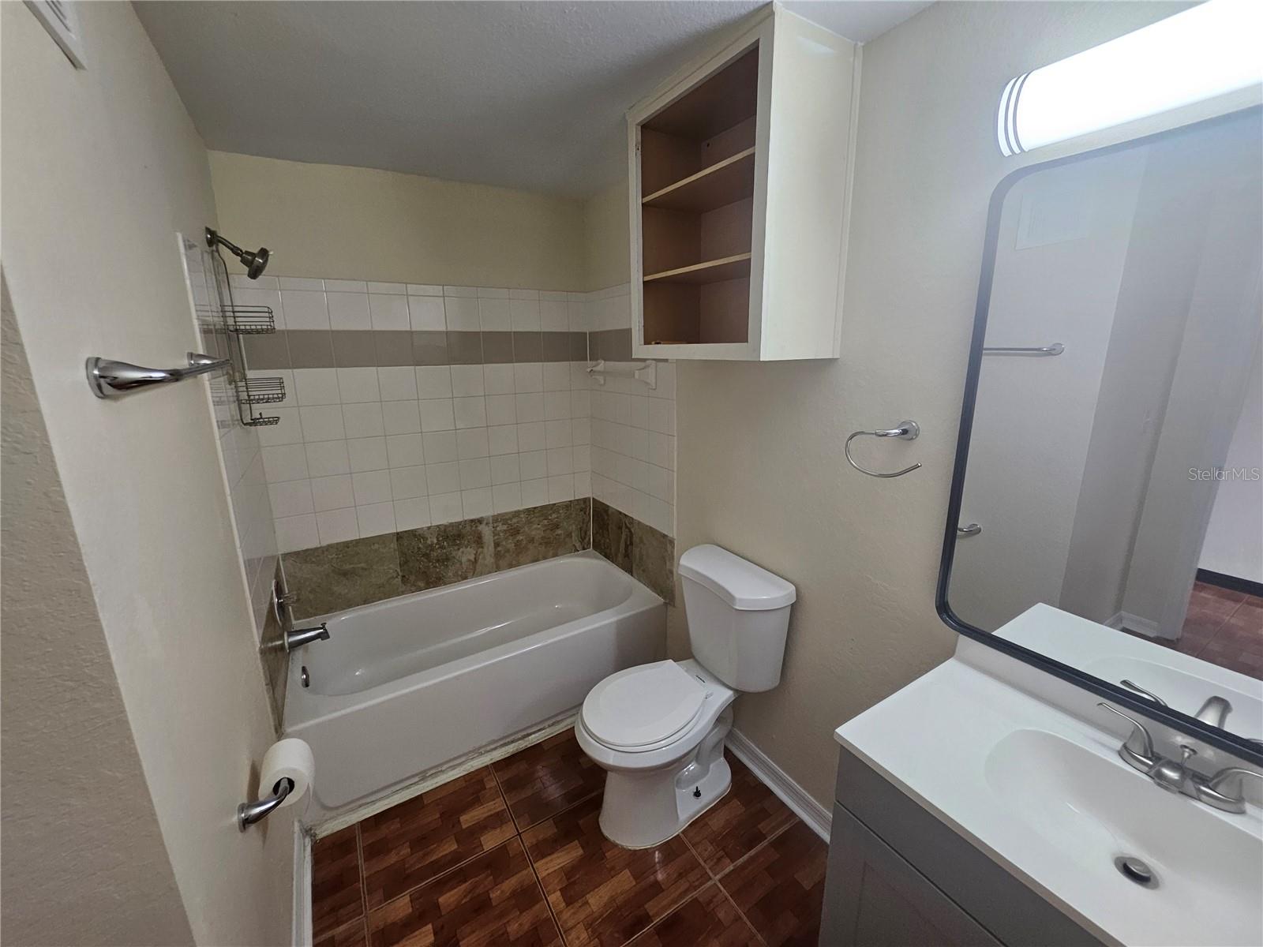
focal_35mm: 13
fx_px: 474
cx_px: 632
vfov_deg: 89.9
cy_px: 474
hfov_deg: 106.2
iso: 100
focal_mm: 1.74
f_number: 2.2
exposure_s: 1/60
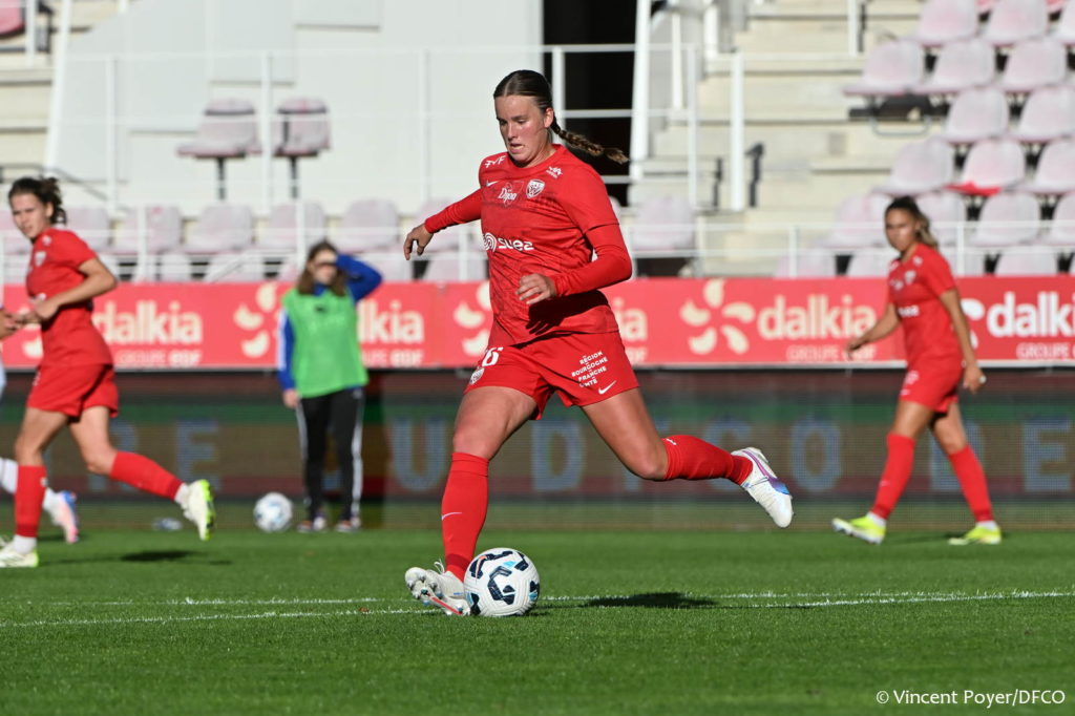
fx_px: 17910
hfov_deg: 3.4
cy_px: 358
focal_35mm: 600
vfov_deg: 2.3
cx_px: 538
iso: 640
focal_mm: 400
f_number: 6.3
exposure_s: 1/4000
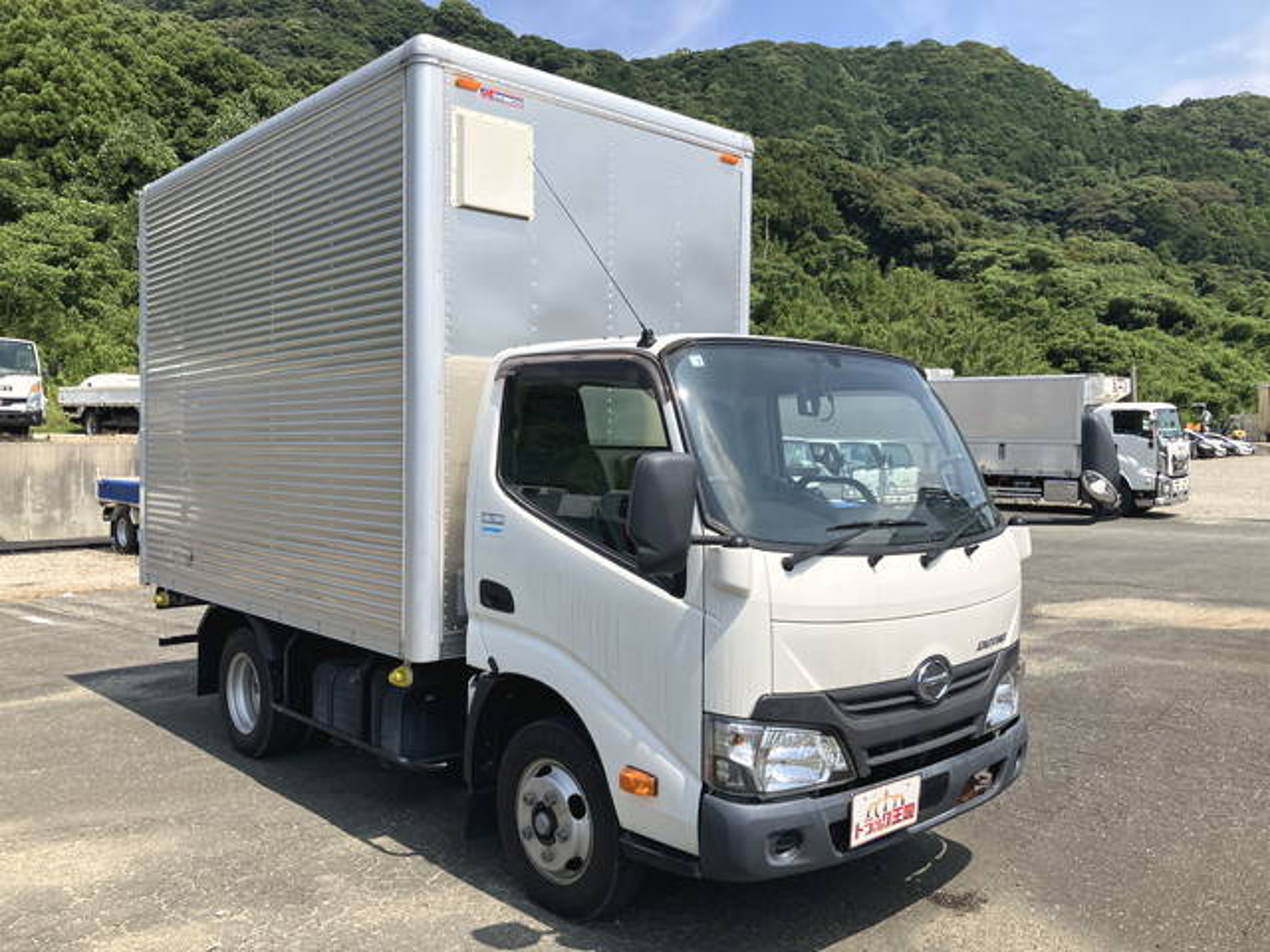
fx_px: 1027
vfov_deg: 49.7
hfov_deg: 63.4
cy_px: 476
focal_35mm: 28
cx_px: 635
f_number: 1.8
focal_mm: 3.99
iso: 32
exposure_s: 1/2114
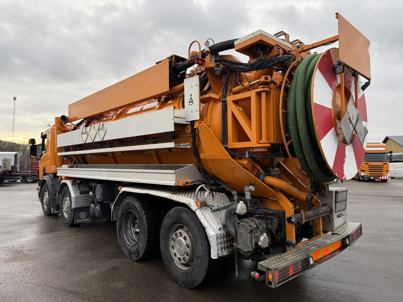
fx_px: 279
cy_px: 151
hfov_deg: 71.6
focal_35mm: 24
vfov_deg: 56.8
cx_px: 202
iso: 80
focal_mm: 6.76
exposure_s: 1/435
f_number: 1.78
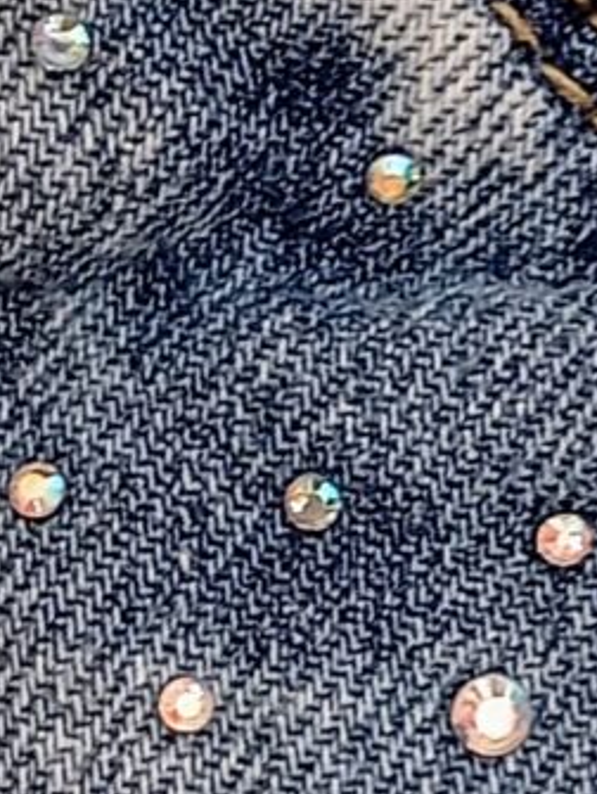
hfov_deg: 6.9
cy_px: 474
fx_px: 4912
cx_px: 839
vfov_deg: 9.2
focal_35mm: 214
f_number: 1.8
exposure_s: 1/50
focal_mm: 4.27
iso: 292
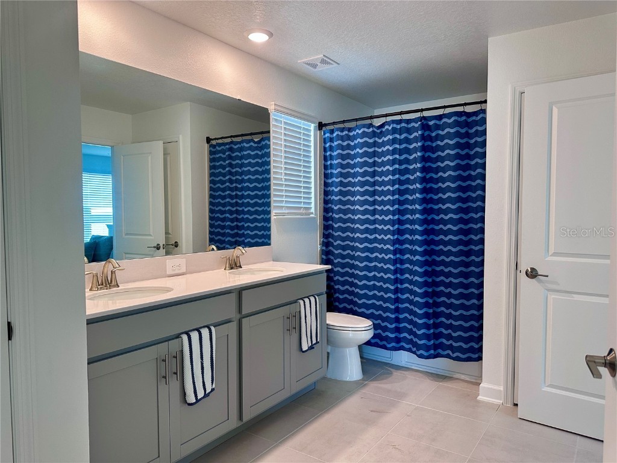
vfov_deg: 56.8
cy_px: 232
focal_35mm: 24
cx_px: 308
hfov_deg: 71.6
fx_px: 428
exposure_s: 1/120
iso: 200
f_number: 1.78
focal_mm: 6.86
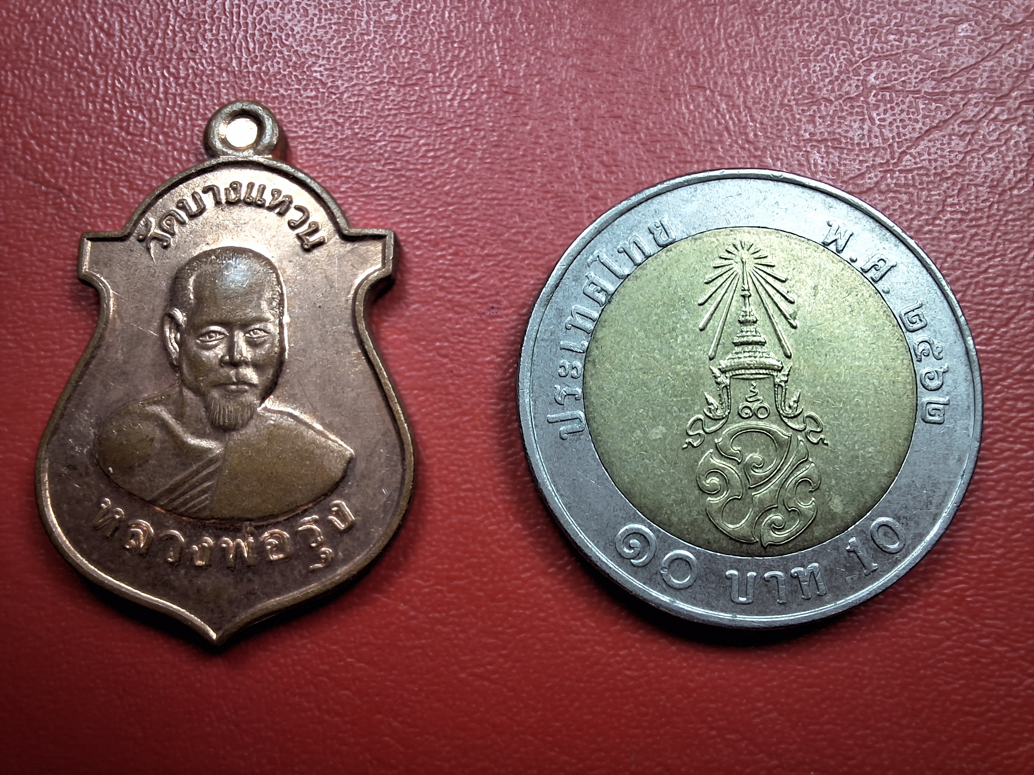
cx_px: 517
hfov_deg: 69.4
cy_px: 388
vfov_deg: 54.9
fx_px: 747
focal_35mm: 25
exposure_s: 1/50
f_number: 2.4
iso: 40
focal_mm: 2.13
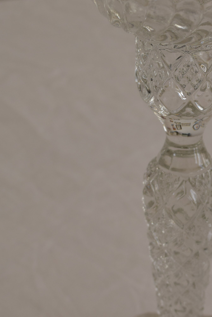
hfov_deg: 16.1
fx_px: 743
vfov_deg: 24.1
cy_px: 177
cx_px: 182
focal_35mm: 84
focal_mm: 25
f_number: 5.6
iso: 200
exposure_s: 1/160
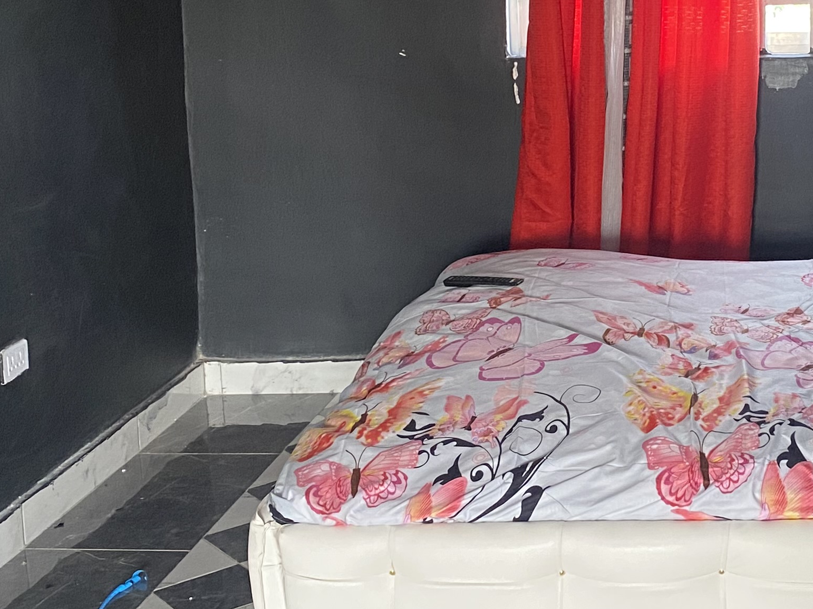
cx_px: 732
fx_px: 1597
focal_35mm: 68
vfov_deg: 21.4
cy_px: 131
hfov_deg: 27.5
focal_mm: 4.25
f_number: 1.8
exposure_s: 1/60
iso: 200
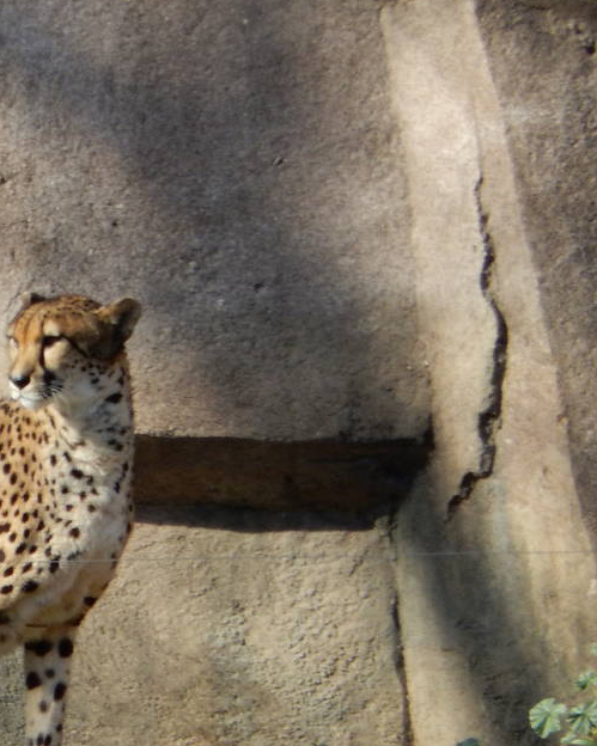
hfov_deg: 1.1
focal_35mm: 1377
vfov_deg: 1.4
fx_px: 30420
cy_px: 655
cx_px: -254
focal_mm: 99
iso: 125
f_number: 6.3
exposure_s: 1/125
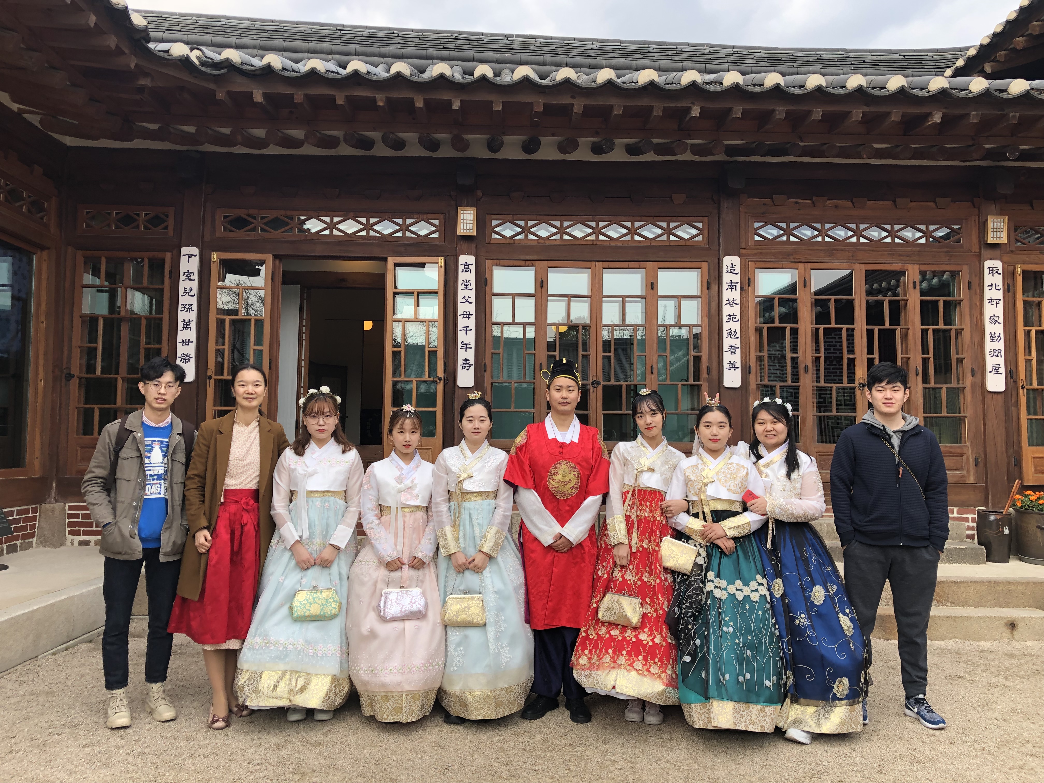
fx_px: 844
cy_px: 392
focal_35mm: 28
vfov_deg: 49.7
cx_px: 522
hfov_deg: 63.4
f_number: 1.8
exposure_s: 1/252
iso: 20
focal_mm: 4
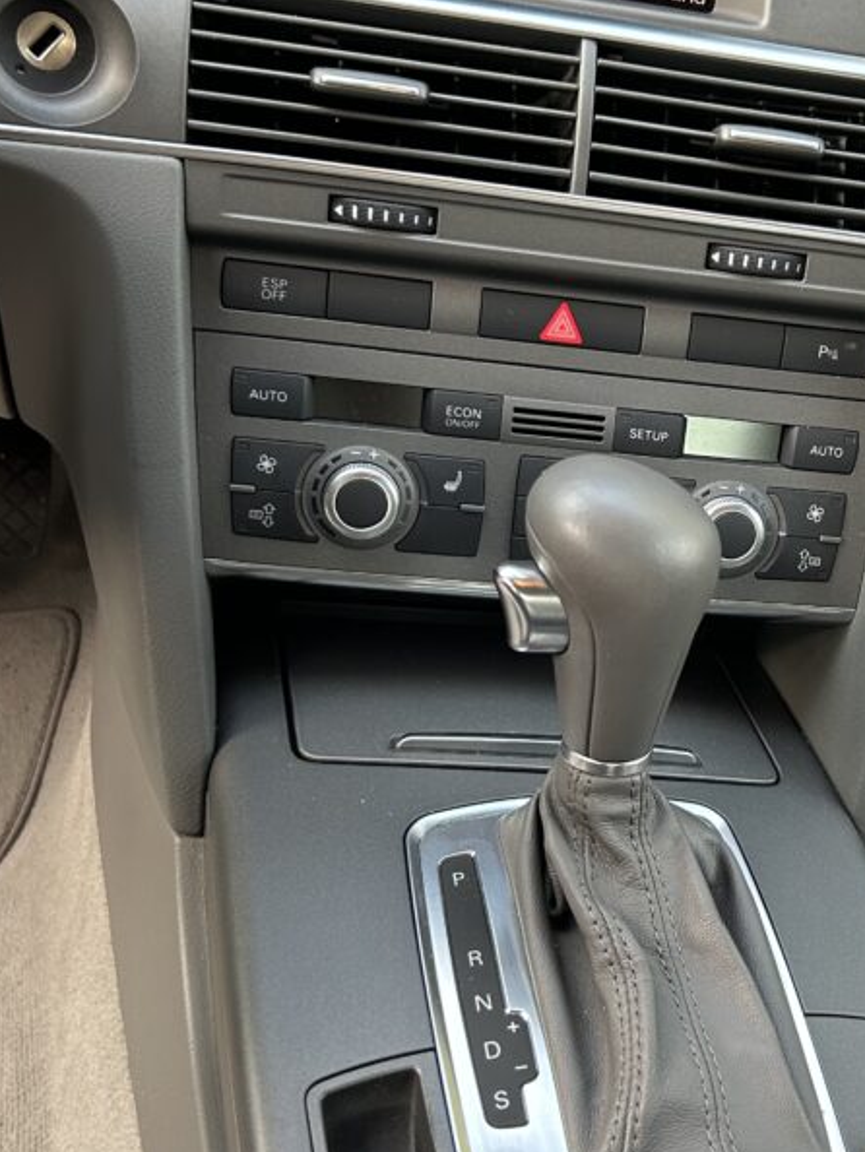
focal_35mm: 35
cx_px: 669
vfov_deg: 52.6
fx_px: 1165
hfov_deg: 39.4
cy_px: 580
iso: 125
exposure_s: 1/101
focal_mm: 5.7
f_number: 1.5
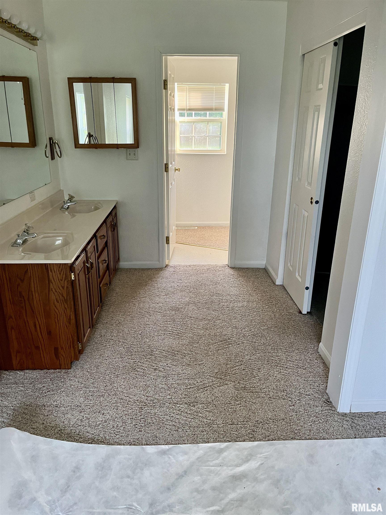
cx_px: 193
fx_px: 387
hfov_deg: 53.1
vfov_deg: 67.3
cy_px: 258
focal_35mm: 26
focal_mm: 5.1
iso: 200
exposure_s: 1/60
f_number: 1.6
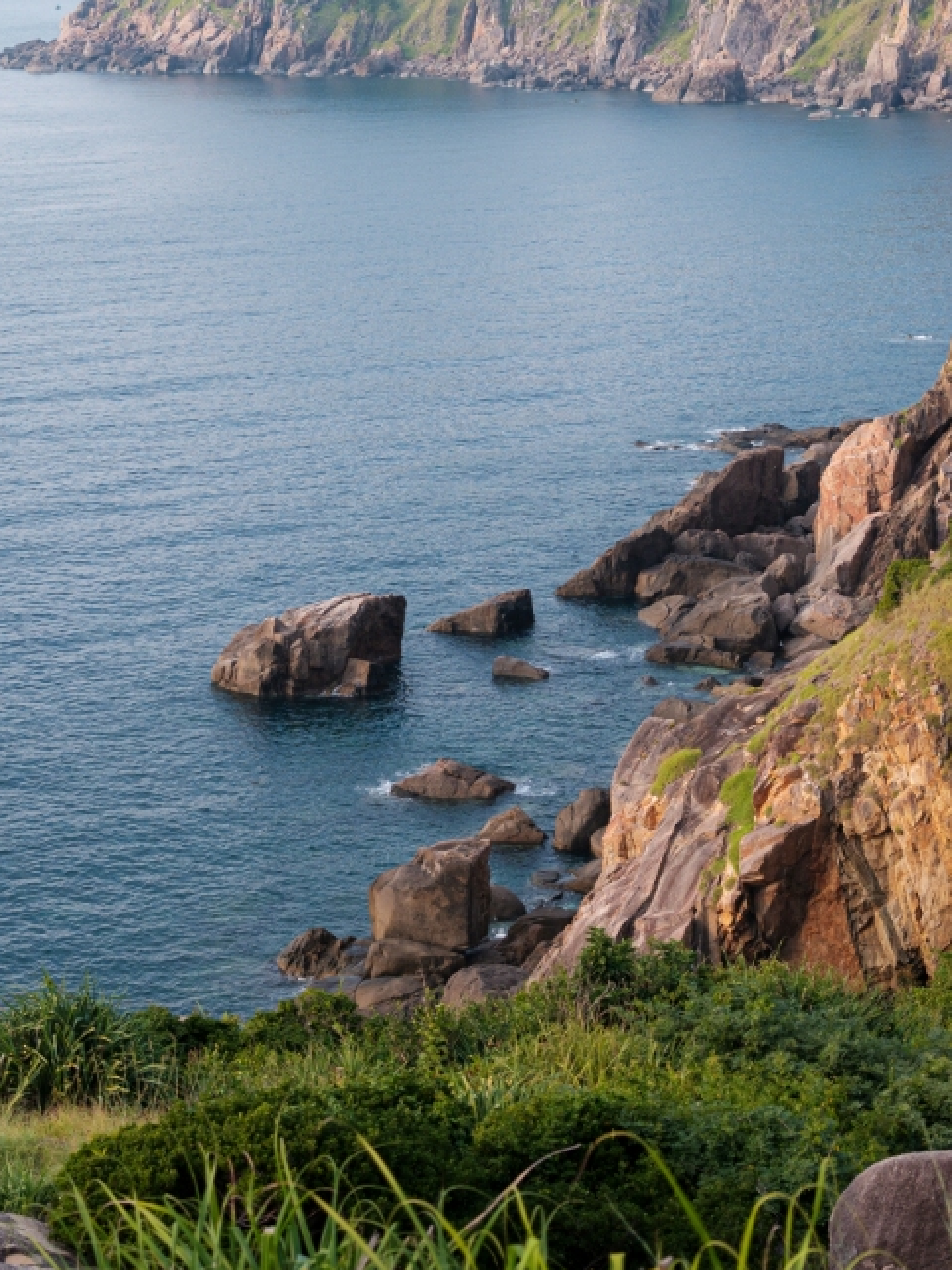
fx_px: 3081
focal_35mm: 84
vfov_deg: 22.9
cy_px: 202
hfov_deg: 17.4
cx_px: 188
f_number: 2.8
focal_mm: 45
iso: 200
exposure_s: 1/800
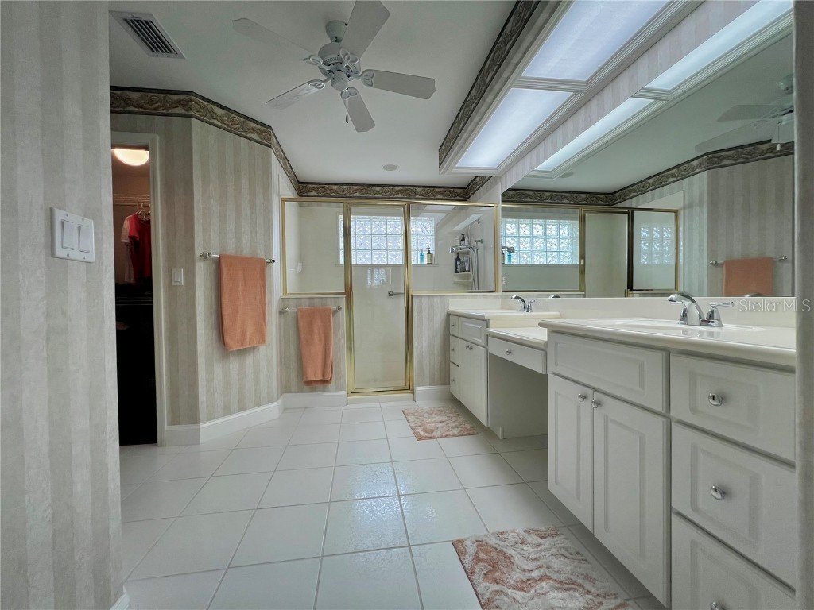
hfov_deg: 106.2
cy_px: 305
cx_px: 407
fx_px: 306
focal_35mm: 13
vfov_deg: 89.9
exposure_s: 1/120
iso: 64
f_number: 1.8
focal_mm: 1.57
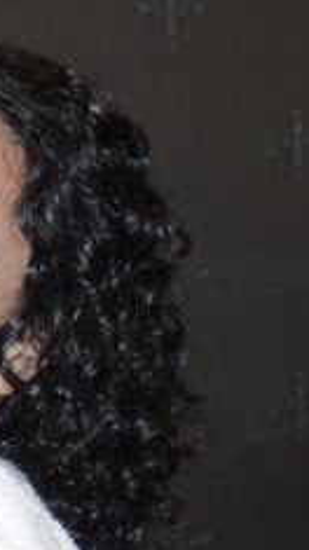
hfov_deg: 8.3
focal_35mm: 141
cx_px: -204
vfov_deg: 15.2
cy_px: 232
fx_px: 2056
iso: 100
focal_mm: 6.2
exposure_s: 1/60
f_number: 2.8
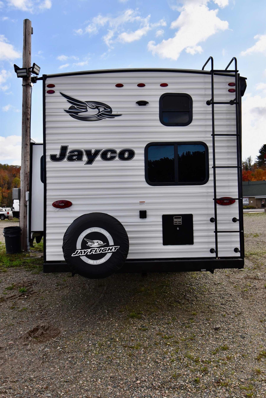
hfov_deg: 43.7
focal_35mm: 30
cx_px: 133
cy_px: 199
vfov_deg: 61.9
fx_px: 332
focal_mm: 20
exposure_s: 1/250
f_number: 8
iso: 200
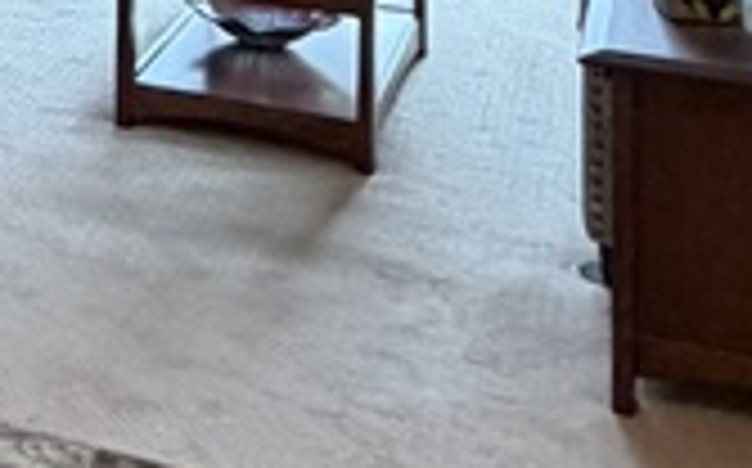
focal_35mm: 96
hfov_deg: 16.6
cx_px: -734
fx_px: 1965
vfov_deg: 11.9
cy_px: -518
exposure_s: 1/60
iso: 250
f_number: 2.2
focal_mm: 2.22
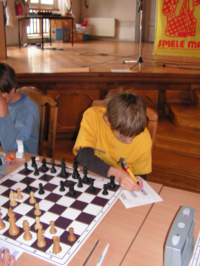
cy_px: 133
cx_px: 100
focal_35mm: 36
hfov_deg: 39.7
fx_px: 277
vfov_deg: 51.4
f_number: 3.2
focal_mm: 6
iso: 200
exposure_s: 1/40
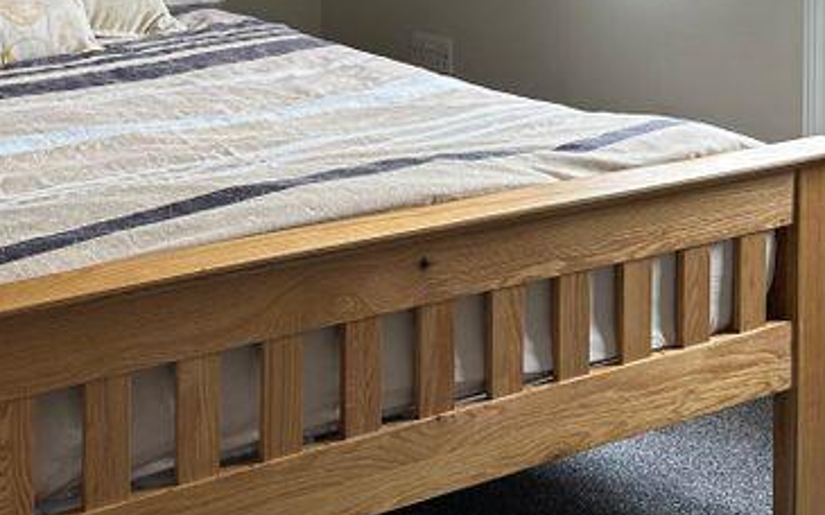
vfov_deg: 18.0
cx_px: 176
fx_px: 1506
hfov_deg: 30.0
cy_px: -174
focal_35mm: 67
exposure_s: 1/121
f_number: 1.78
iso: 125
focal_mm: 6.86
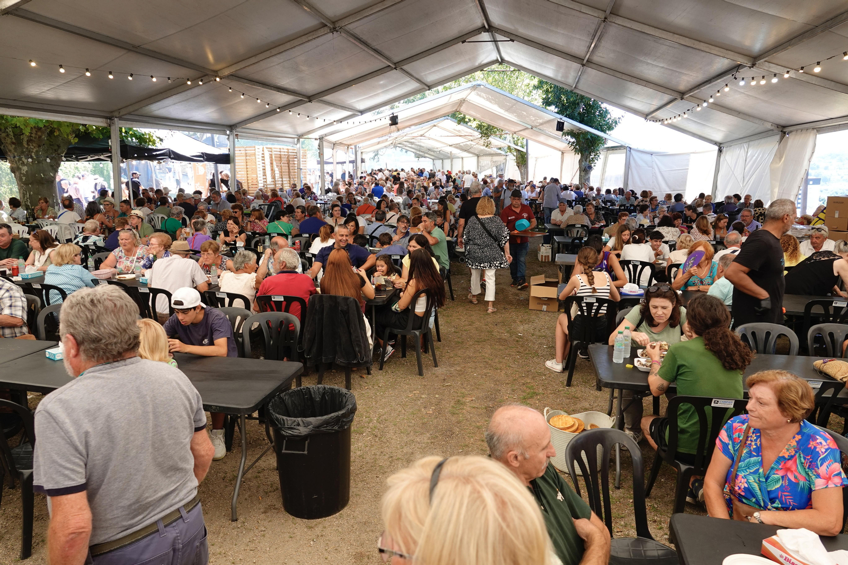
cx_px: 424
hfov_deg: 73.8
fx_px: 565
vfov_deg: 53.1
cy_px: 282
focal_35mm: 24
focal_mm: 8.8
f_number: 2.4
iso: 160
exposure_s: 1/200
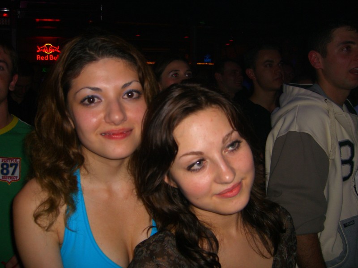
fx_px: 393
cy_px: 134
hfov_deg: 49.0
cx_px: 179
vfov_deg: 37.7
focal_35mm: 38
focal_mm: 7.9
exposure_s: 1/60
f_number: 2.8
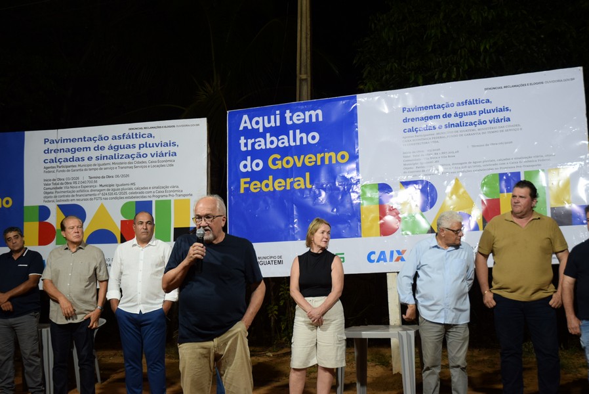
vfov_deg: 29.0
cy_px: 197
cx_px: 294
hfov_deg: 42.3
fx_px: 761
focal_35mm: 46
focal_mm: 31
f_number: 4
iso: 800
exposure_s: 1/60
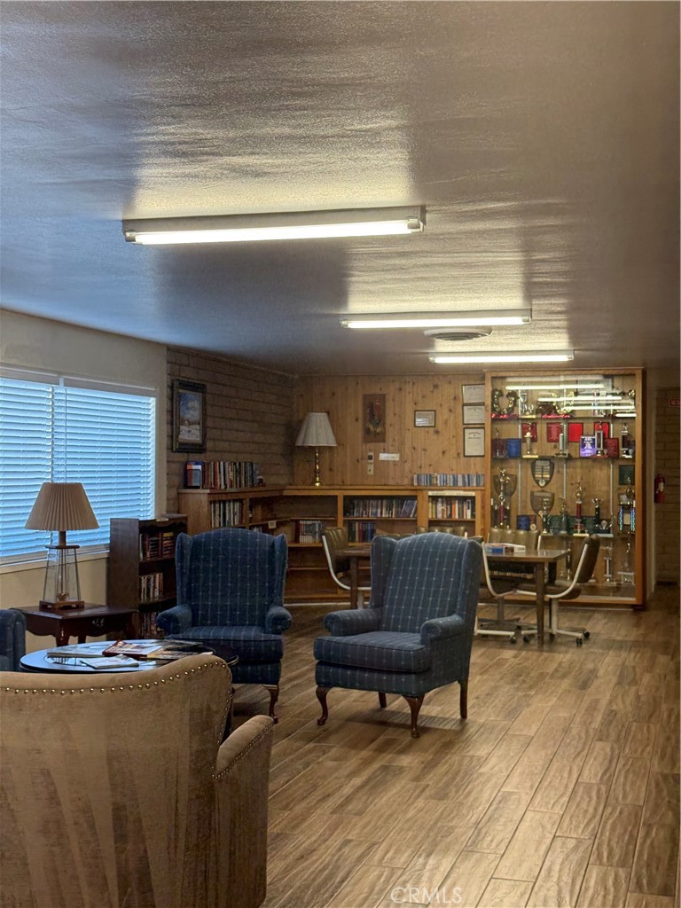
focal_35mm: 48
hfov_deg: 30.3
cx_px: 340
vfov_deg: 39.7
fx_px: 1259
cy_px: 454
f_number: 1.78
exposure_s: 1/120
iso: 160
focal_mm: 6.76
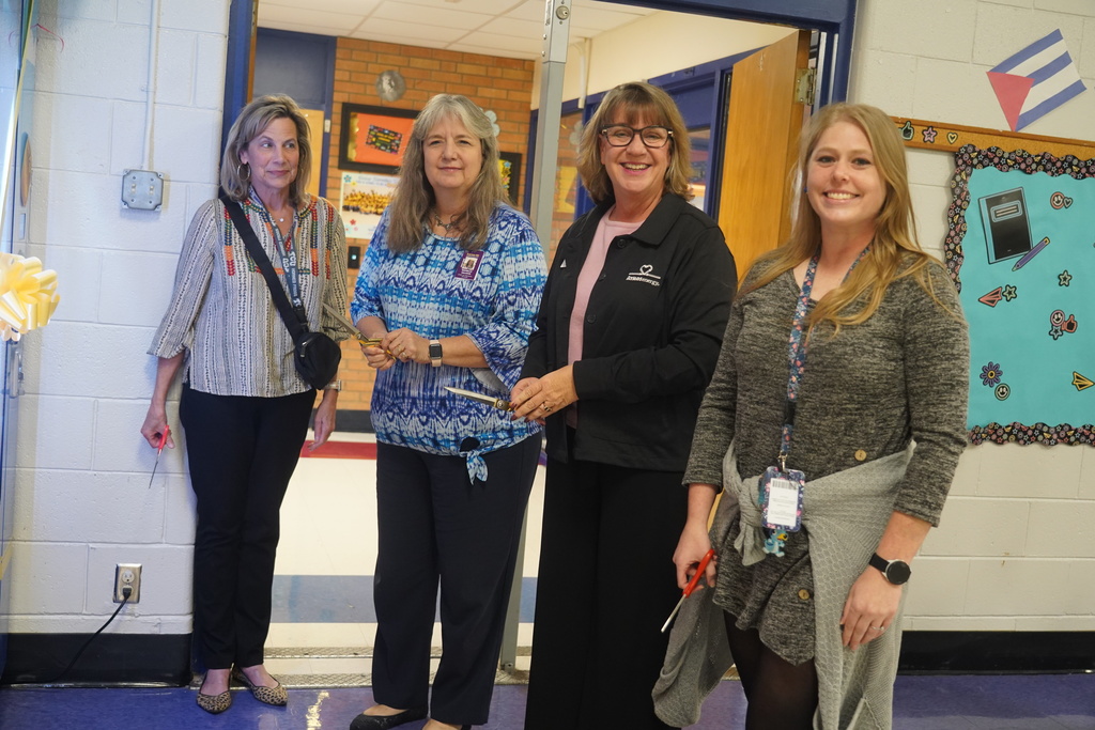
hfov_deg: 45.4
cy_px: 365
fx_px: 1308
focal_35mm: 43
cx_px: 548
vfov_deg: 31.2
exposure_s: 1/160
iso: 3200
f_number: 4
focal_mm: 43
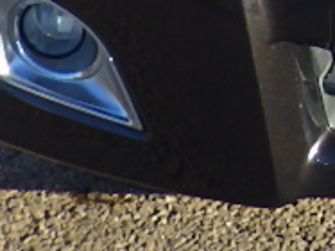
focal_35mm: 186
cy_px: -376
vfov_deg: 7.4
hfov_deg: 10.0
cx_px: 618
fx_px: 1799
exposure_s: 1/250
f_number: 4.6
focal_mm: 6.1
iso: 125
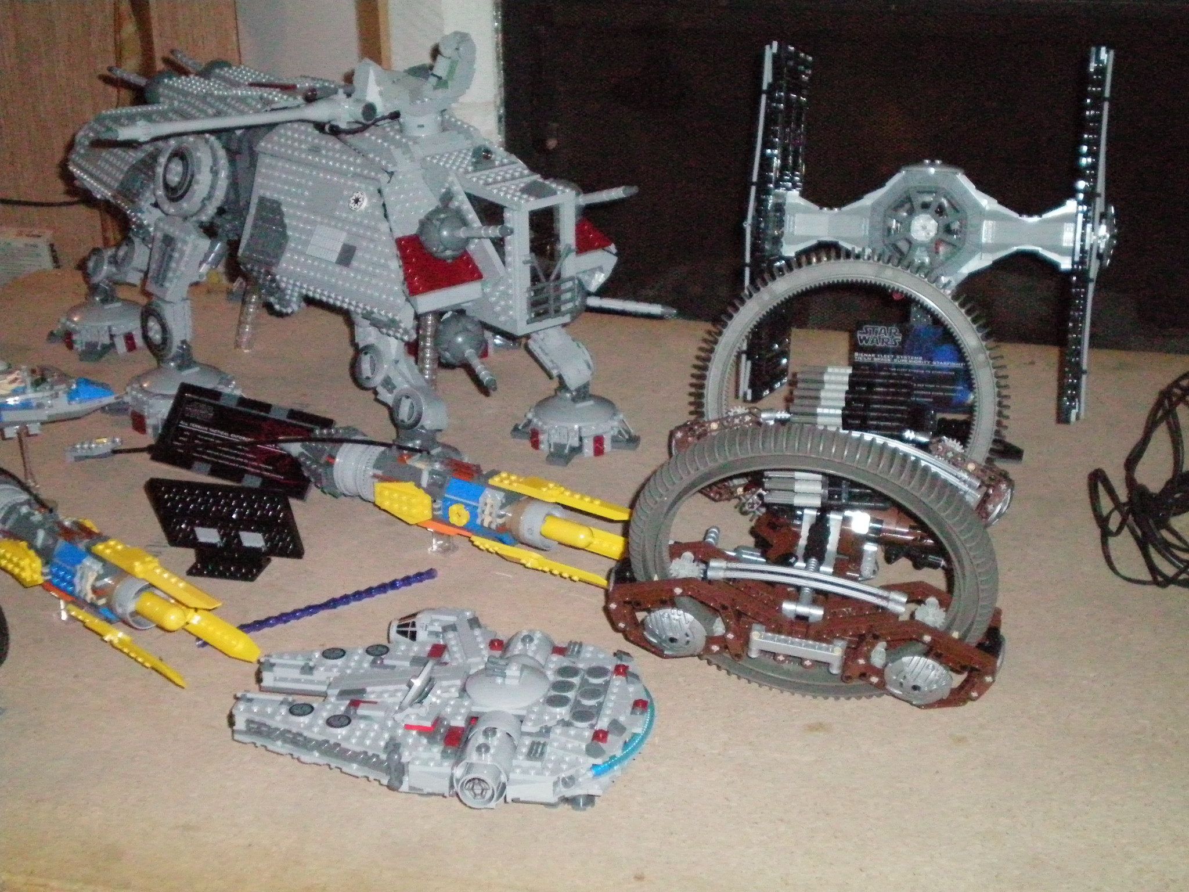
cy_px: 446
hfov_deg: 31.2
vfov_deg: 23.7
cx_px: 594
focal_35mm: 62
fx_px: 2130
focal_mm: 10.3
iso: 800
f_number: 4.2
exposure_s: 1/160
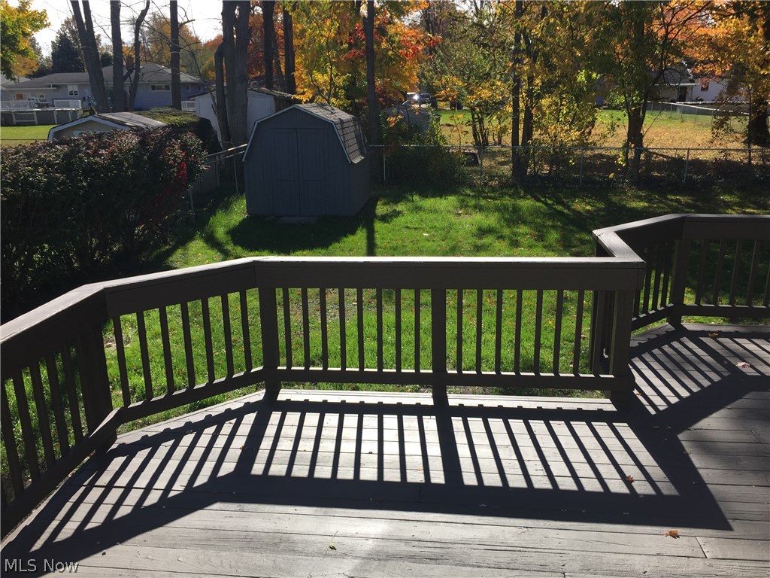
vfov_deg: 48.2
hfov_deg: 61.7
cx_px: 385
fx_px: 645
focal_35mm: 29
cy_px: 289
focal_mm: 4.15
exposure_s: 1/1319
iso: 32
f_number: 2.2
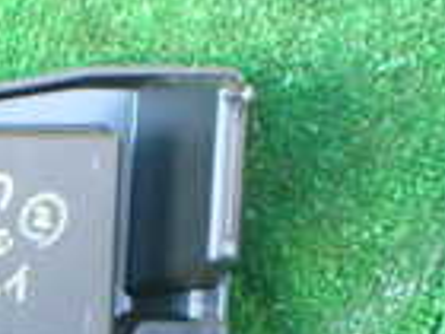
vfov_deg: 10.7
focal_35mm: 129
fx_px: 1658
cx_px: -229
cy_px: 630
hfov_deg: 14.3
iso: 800
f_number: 2.3
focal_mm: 5.4
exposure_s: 1/50
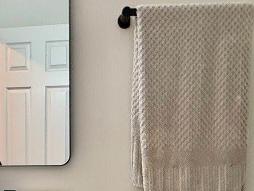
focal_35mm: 44
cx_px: 69
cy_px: 190
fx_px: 323
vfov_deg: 30.6
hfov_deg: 41.9
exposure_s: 1/60
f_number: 2.2
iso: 200
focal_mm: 2.22
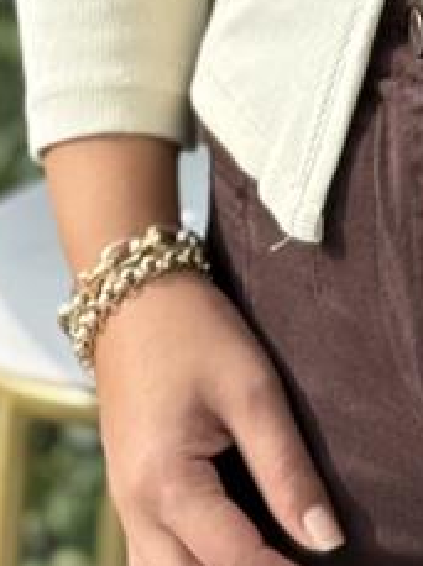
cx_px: 700
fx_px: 4575
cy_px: -426
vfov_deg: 6.9
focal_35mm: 280
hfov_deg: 5.2
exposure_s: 1/819
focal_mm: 6.76
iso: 64
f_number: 1.78
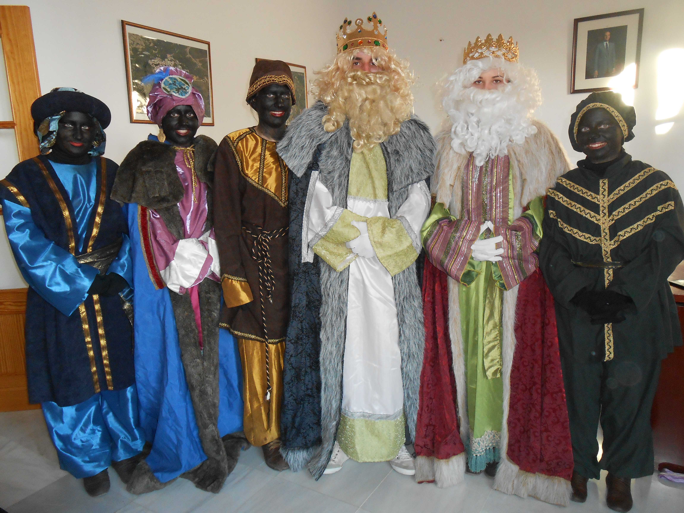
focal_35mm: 26
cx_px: 342
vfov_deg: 53.1
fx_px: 514
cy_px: 256
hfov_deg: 67.3
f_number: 3.5
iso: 250
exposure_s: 1/25
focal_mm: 4.6
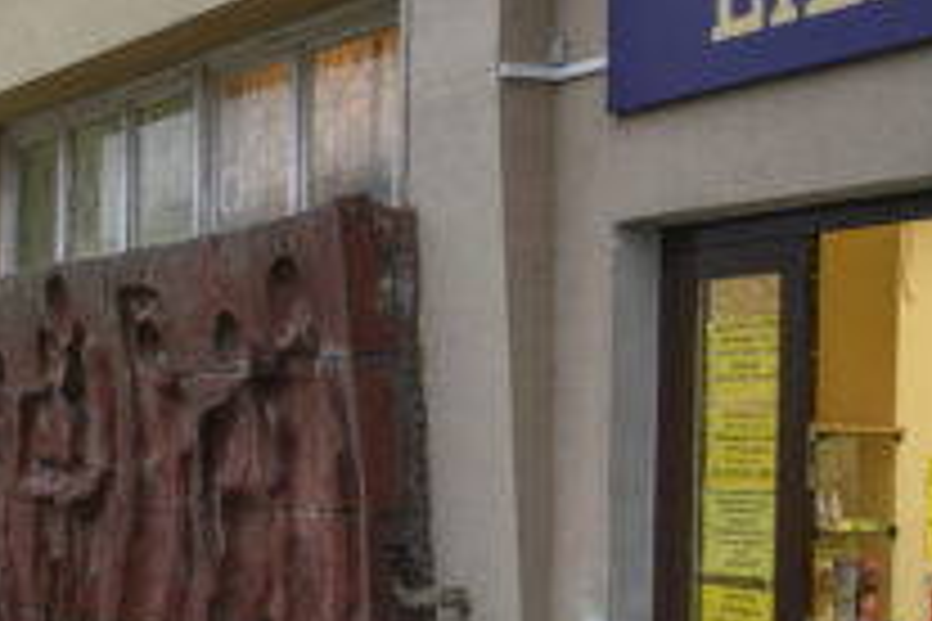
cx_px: 99
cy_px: 488
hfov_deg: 23.8
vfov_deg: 16.3
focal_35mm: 83
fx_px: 2154
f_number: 4
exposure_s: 1/100
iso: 1250
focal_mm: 34.5
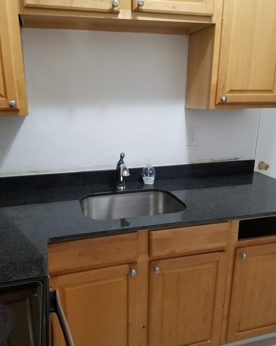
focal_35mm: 28
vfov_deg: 62.2
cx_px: 137
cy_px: 185
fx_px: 286
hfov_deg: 51.5
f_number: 1.7
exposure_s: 1/40
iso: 160
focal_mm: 4.2
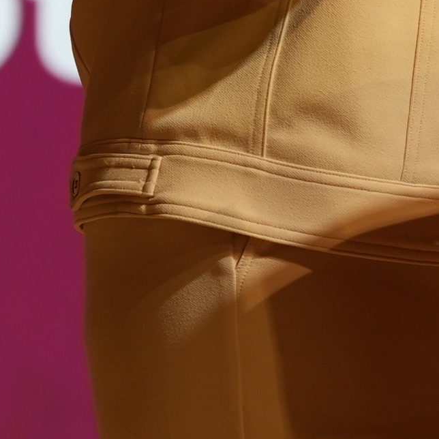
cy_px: -472
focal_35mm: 797
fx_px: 11435
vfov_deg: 2.2
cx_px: 840
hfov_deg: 2.2
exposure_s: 1/250
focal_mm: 131
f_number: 3.5
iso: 500
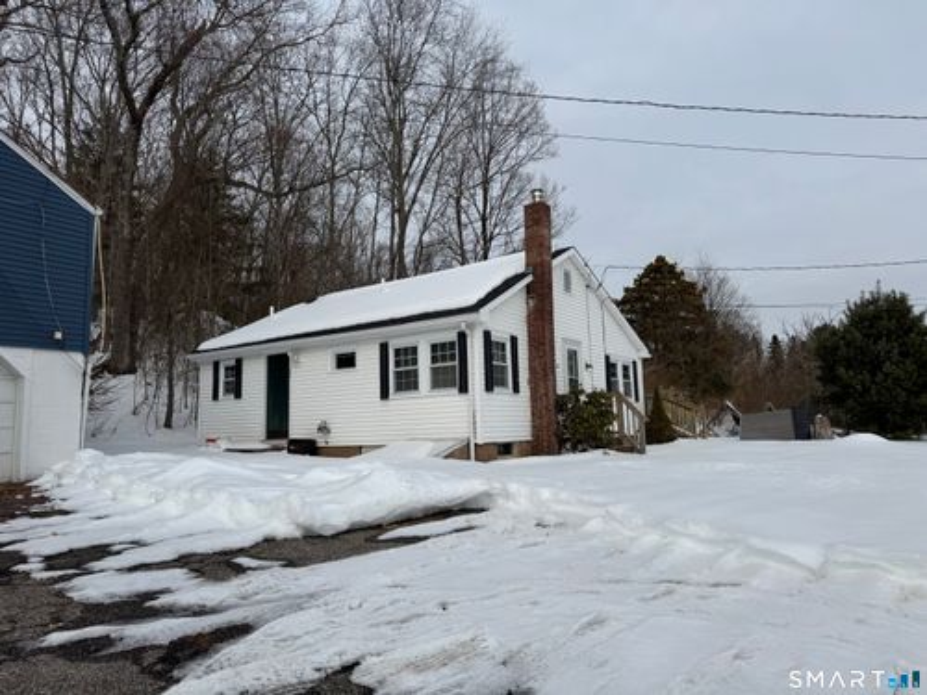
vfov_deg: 56.8
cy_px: 348
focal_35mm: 24
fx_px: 643
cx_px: 464
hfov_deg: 71.6
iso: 80
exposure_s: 1/4950
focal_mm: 6.76
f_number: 1.78
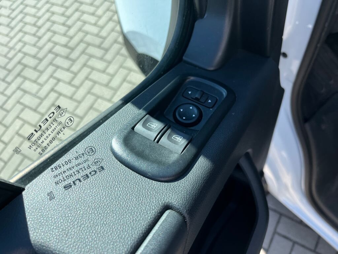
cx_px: 169
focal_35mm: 26
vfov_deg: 53.1
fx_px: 254
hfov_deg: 67.3
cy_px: 127
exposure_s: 1/951
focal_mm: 5.1
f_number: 1.6
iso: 50
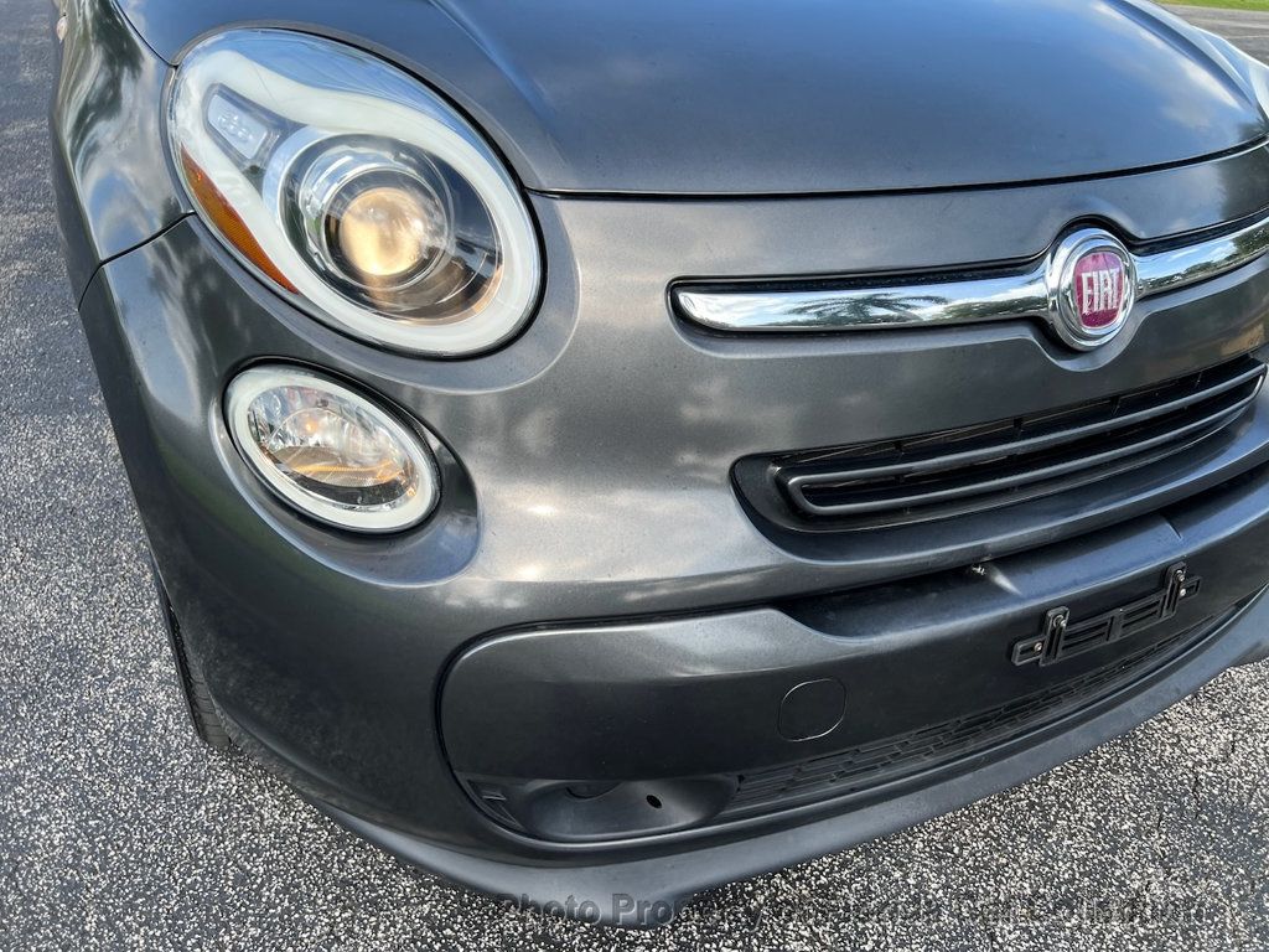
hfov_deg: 67.3
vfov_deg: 53.1
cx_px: 634
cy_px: 476
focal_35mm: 26
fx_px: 953
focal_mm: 5.7
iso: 50
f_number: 1.5
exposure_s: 1/1000
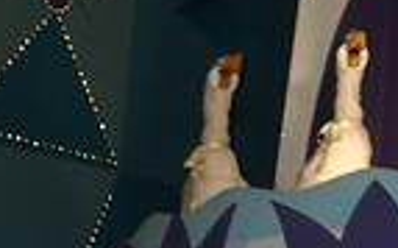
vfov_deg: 12.0
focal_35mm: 107
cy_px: -17
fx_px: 1159
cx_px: 431
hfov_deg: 18.8
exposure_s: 1/30
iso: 400
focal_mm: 5.9
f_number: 2.4
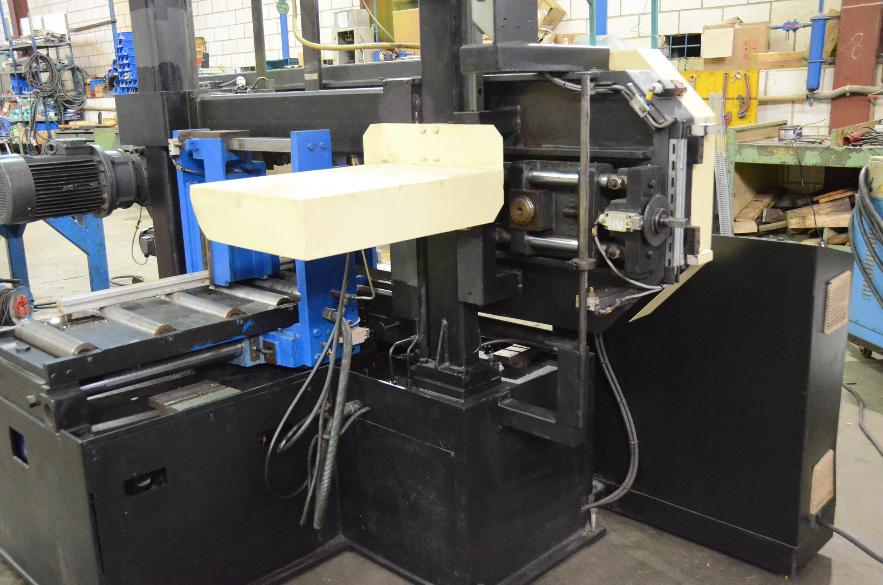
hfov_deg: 57.3
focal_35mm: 33
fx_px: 808
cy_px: 292
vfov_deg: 39.8
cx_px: 442
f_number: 3.8
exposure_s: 1/100
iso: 6400
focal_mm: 22
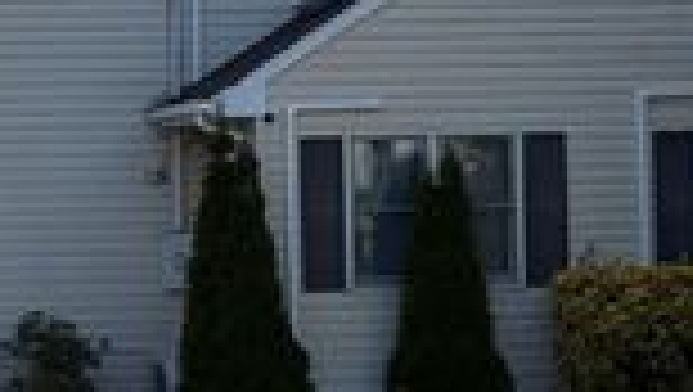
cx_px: -189
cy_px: 232
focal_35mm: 184
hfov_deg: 11.4
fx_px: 3385
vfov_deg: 6.6
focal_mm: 5.96
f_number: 1.6
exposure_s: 1/1848
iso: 32
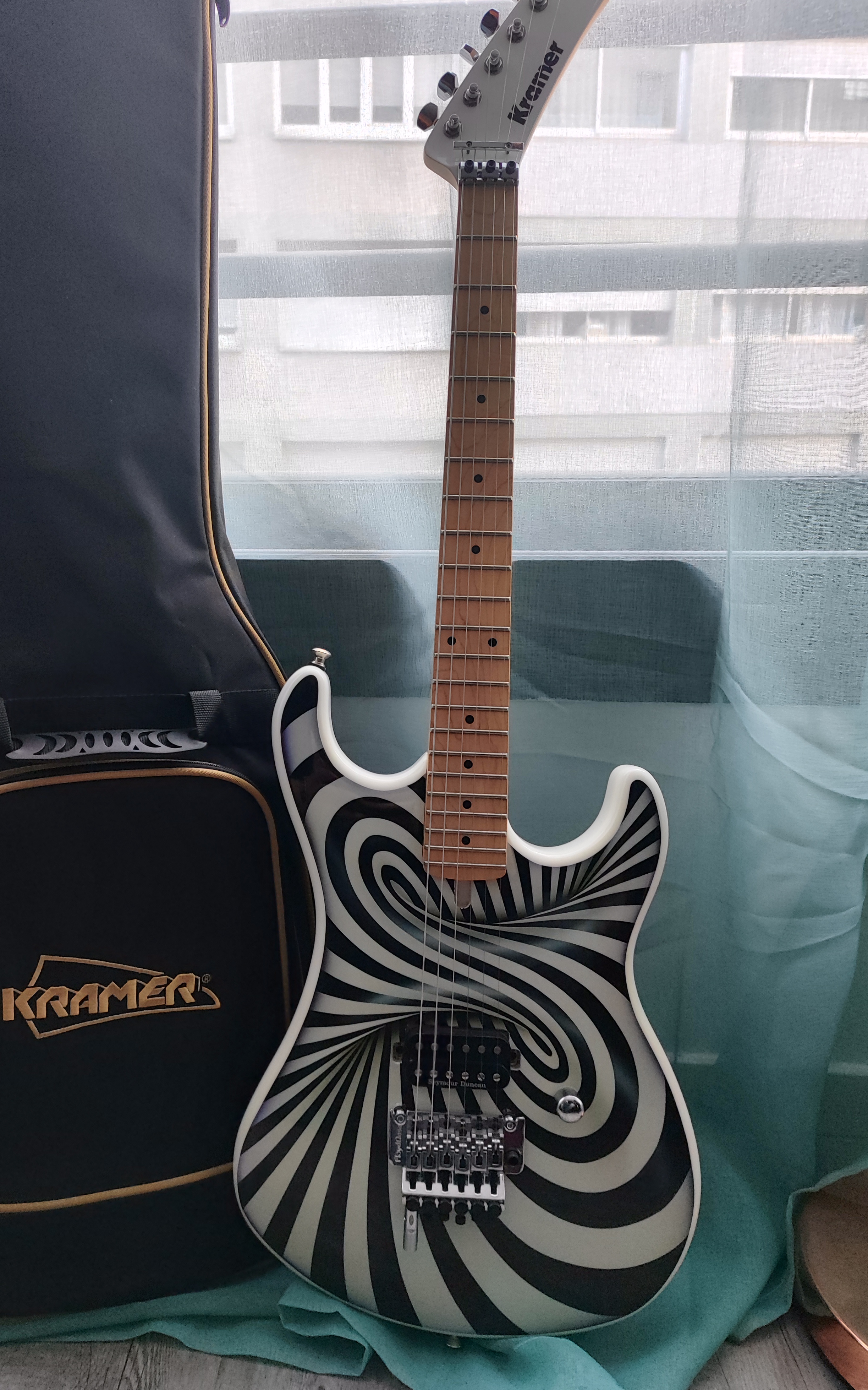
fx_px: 984
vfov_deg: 70.4
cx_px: 343
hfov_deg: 47.3
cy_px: 701
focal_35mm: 26
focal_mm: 5.89
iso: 315
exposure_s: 1/50
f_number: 1.89
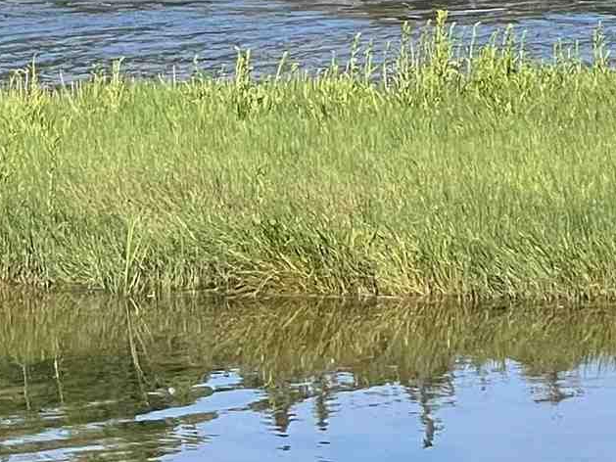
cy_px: -287
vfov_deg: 5.8
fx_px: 4521
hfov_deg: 7.6
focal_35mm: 254
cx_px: -352
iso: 25
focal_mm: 6
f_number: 2
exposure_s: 1/1170
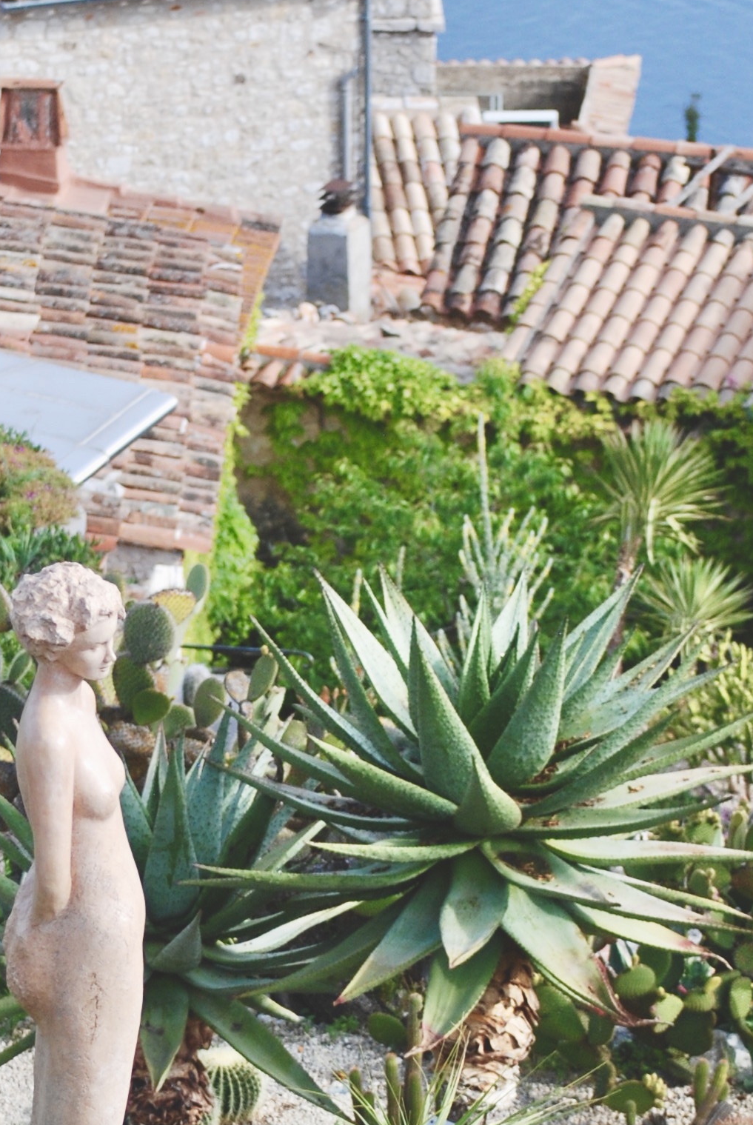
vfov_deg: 9.8
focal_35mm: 210
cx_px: 69
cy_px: 700
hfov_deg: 6.5
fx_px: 6577
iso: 250
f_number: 4
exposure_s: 1/800
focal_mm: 55
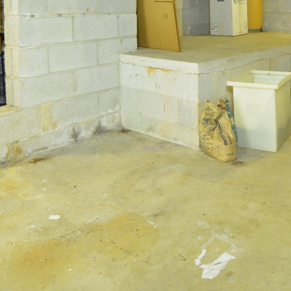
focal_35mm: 40
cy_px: 33
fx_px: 376
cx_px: 208
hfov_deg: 41.4
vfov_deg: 39.5
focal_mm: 11.5
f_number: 3.5
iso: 400
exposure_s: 1/3
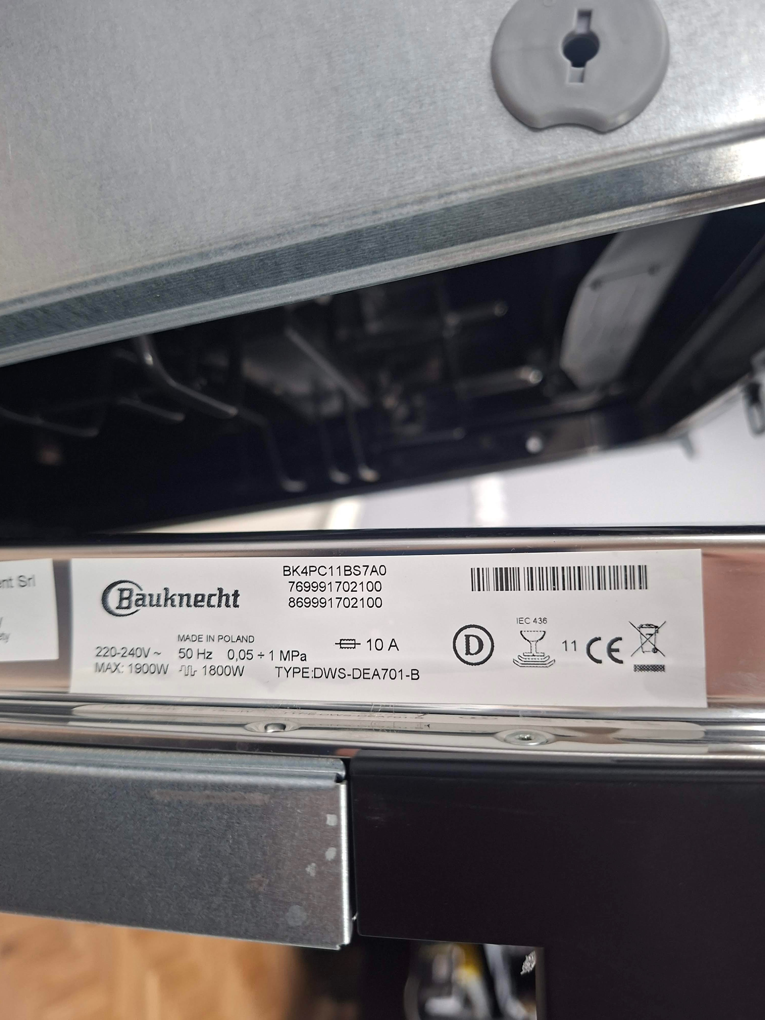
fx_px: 678
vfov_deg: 73.9
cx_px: 382
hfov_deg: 58.9
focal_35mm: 23
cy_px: 510
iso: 320
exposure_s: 1/33
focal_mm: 5.54
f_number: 1.8
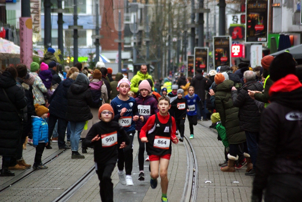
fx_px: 2519
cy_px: 101
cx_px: 151
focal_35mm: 300
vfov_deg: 4.6
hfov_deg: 6.9
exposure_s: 1/160
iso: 800
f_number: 5.6
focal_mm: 200
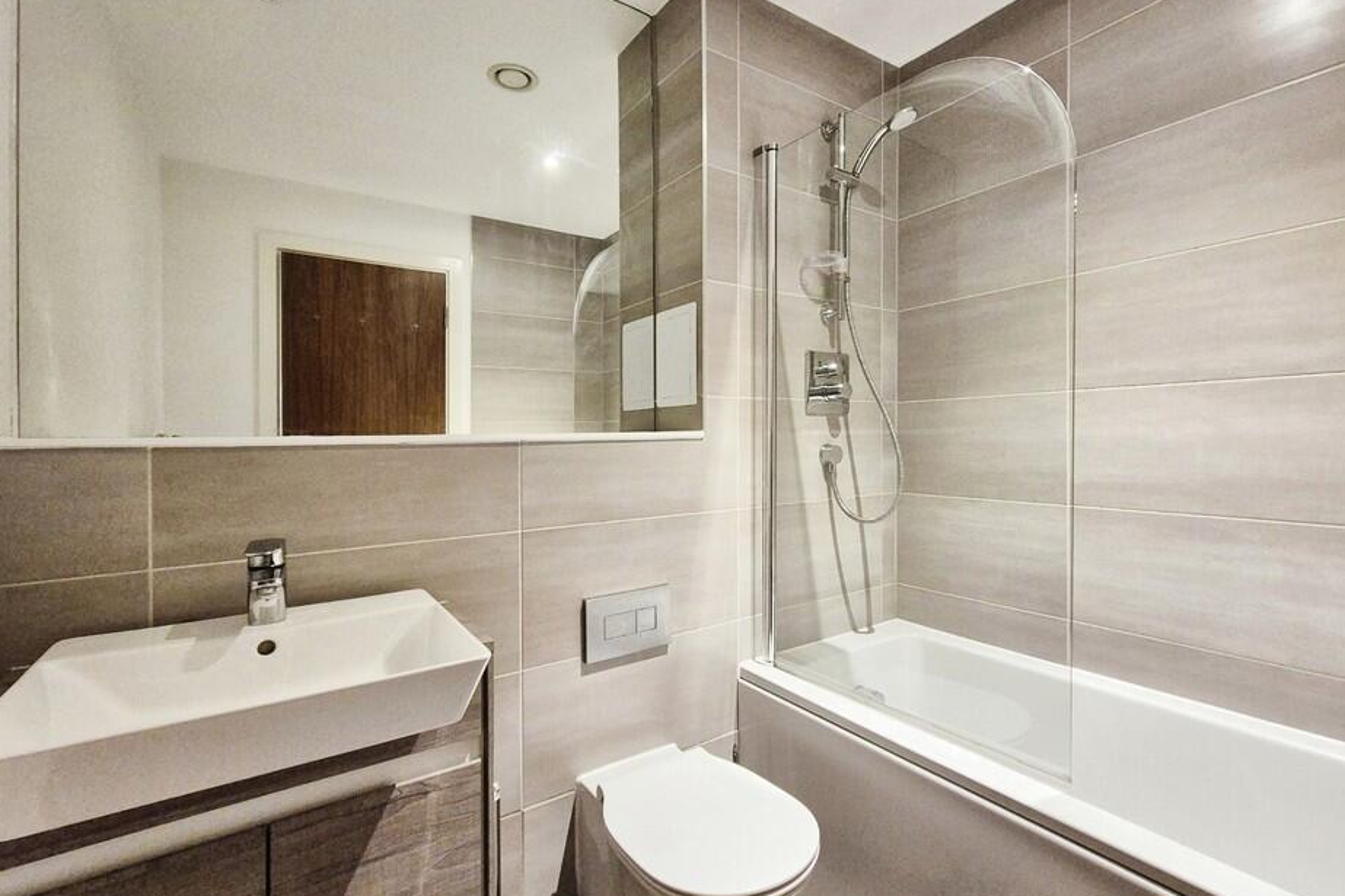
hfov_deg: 100.3
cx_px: 701
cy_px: 450
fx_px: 560
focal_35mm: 15
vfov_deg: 77.3
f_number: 2.2
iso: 500
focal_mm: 2.2
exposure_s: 1/50
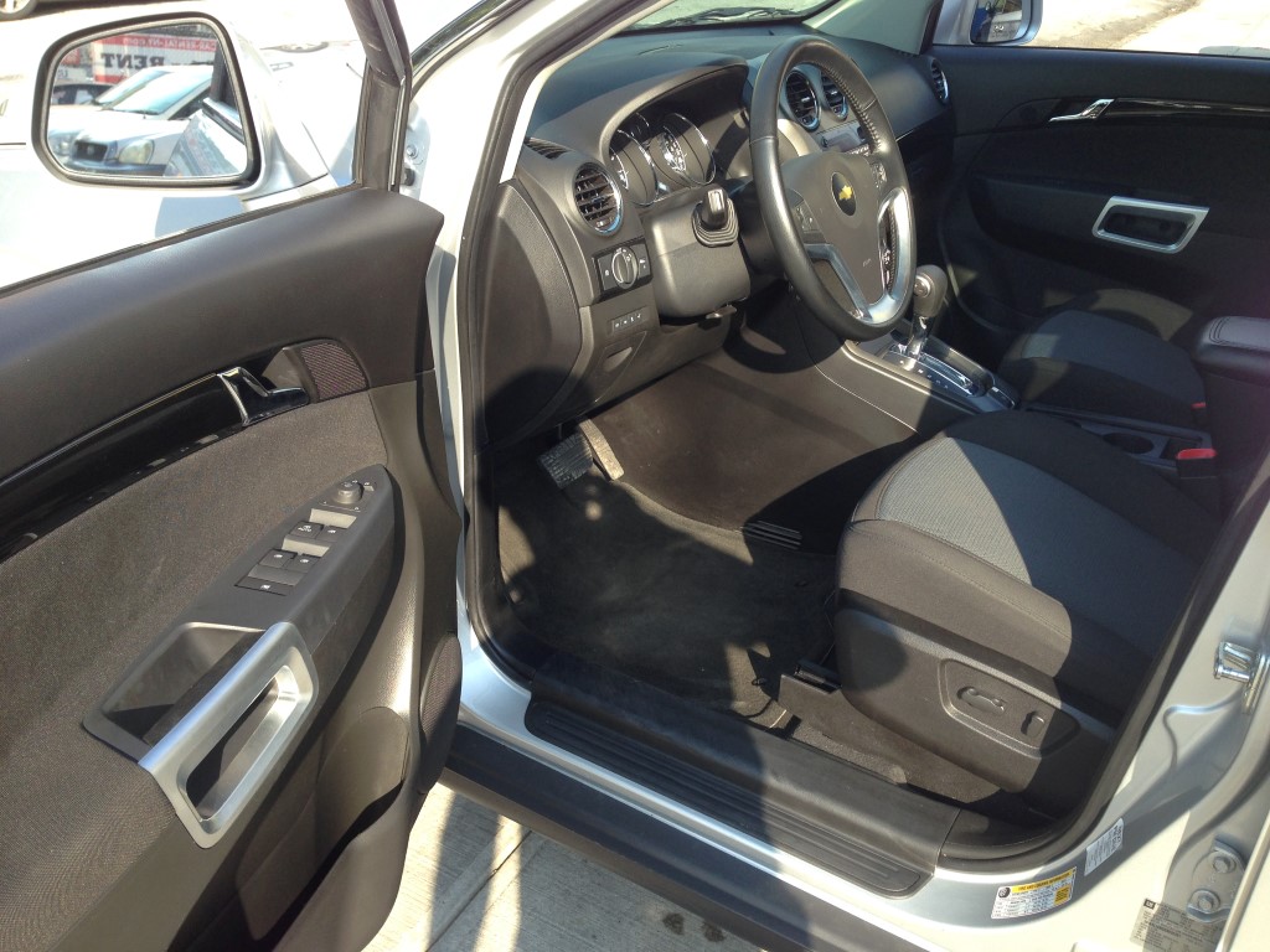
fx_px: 1211
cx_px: 635
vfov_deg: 42.9
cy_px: 476
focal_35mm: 33
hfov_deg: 55.4
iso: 50
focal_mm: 4.12
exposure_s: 1/274
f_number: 2.4
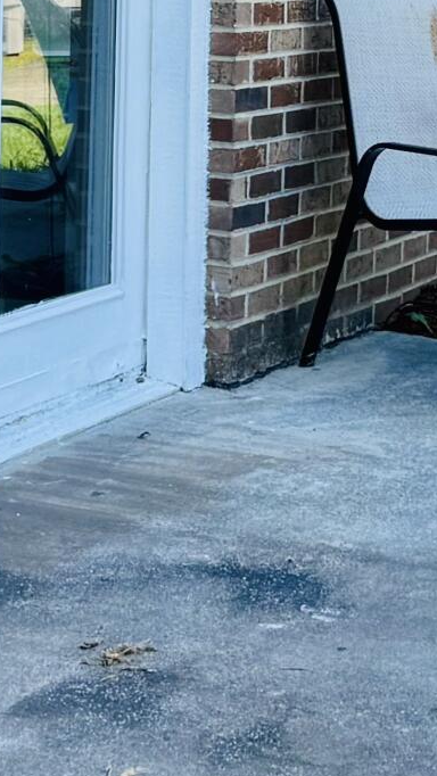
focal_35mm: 115
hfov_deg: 10.5
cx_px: 199
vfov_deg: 17.6
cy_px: -195
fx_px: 2367
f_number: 1.78
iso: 80
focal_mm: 6.76
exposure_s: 1/1215
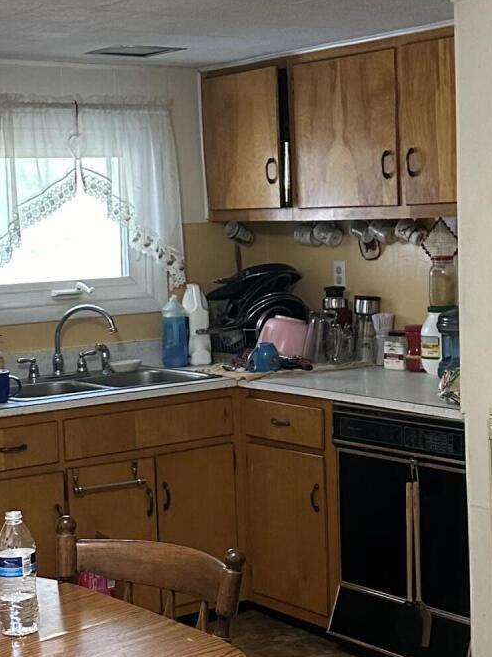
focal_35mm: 73
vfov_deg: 26.7
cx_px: 221
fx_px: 1384
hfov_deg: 20.1
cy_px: 331
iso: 500
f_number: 1.78
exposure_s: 1/60
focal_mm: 6.86
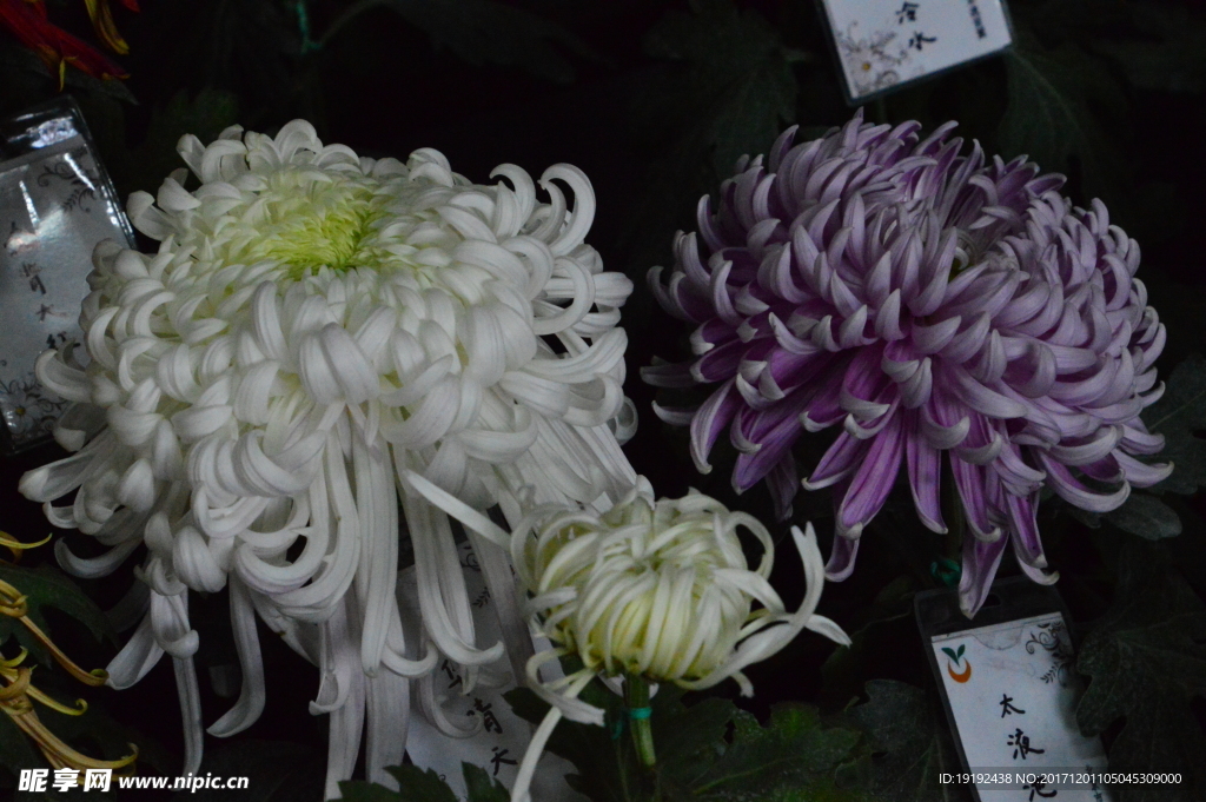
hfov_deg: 16.1
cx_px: 603
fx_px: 4268
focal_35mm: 128
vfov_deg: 10.7
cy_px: 401
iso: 6400
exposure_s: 1/100
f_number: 13
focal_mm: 85
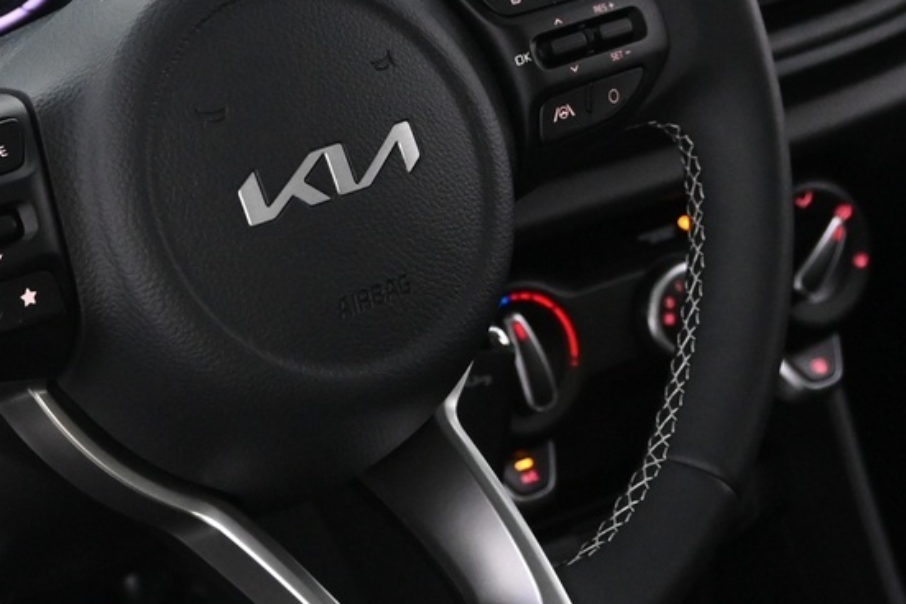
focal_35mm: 97
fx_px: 2440
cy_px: 122
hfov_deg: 20.9
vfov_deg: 14.0
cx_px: 283
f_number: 4
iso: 2800
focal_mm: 22
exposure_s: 1/40
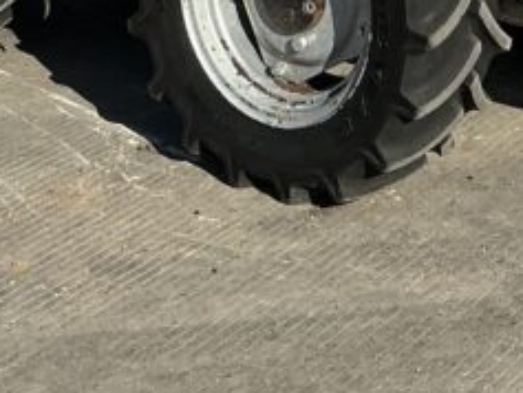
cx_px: 446
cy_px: -444
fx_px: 1829
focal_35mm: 121
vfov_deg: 10.9
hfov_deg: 16.1
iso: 25
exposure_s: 1/1984
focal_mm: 3
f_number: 1.8
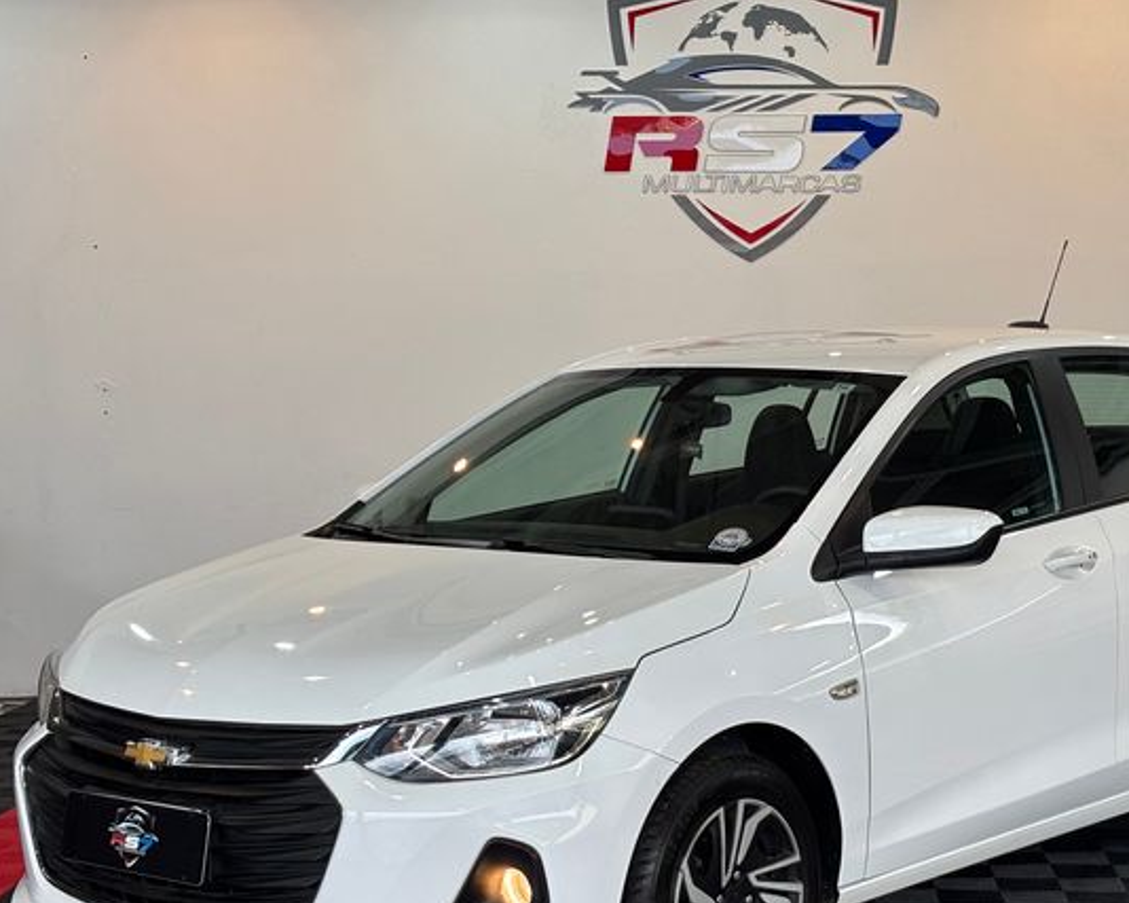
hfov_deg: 24.7
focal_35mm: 77
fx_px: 2572
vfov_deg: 19.9
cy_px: 573
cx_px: 683
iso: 32
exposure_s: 1/294
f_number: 1.6
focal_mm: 5.96
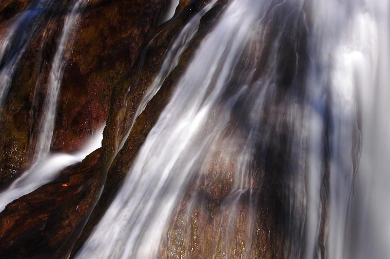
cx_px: 236
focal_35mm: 124
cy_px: 139
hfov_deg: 16.6
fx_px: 1339
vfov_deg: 11.0
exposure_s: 4
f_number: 11
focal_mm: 55
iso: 200
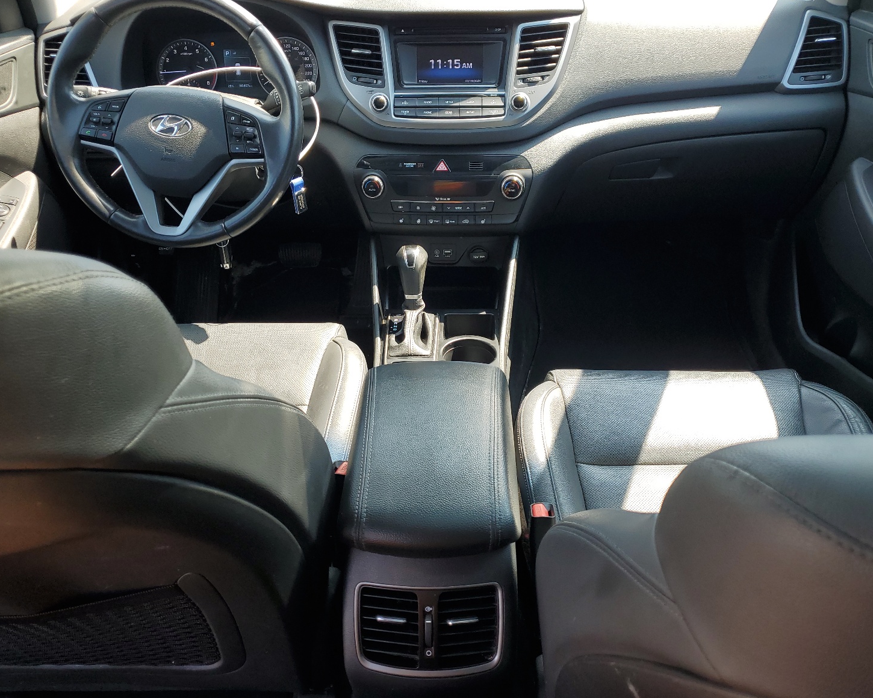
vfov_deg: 51.5
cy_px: 338
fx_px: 723
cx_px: 440
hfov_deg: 62.2
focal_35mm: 28
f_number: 1.5
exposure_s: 1/286
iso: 50
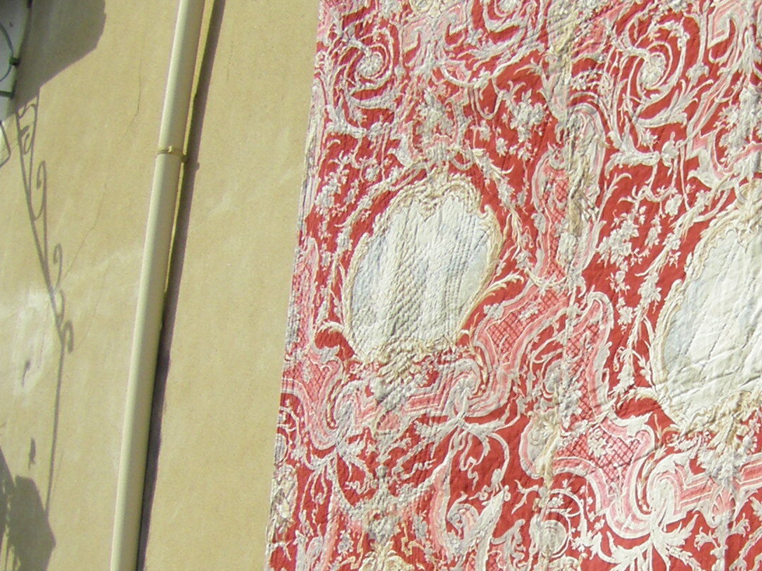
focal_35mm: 114
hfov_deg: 16.9
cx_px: 764
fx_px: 2509
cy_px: 442
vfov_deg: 12.9
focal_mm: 6.3
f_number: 7
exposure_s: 1/250
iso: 64
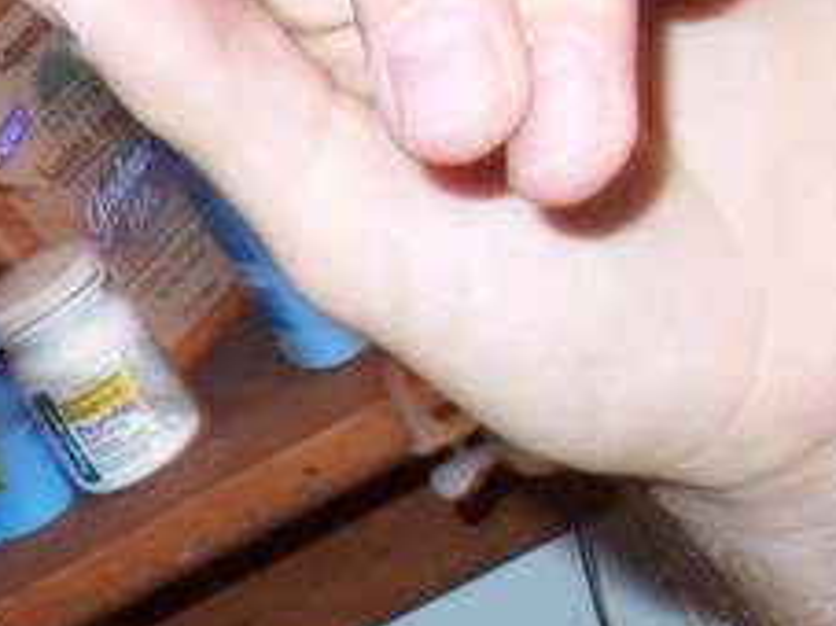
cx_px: -376
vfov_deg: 10.6
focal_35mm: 134
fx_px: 3234
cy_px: 952
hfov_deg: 13.9
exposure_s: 1/60
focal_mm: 6.3
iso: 200
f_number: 3.9
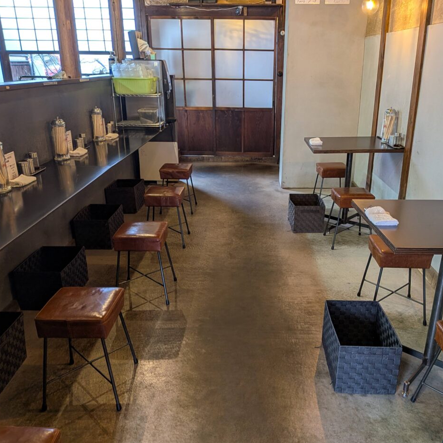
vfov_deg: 55.6
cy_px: 227
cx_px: 251
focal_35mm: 29
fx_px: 420
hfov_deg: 55.4
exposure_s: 1/40
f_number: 1.7
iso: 46
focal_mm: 4.53
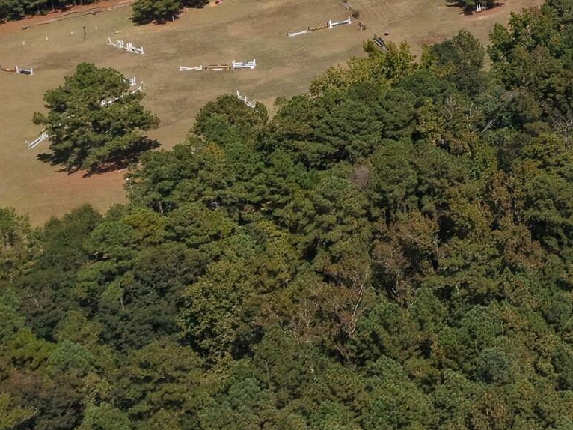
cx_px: 1036
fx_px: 1555
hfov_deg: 17.1
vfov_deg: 15.1
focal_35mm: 94
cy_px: -117
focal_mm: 8.67
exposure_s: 1/6400
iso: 200
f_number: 1.8
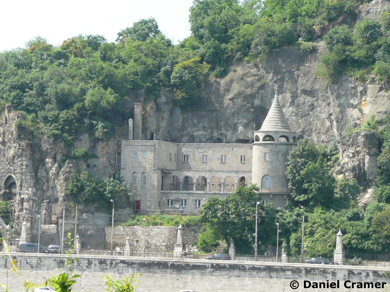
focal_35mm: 260
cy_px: 146
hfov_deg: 7.6
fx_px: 2929
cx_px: 195
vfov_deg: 5.7
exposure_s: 1/200
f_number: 4.8
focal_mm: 31
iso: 100
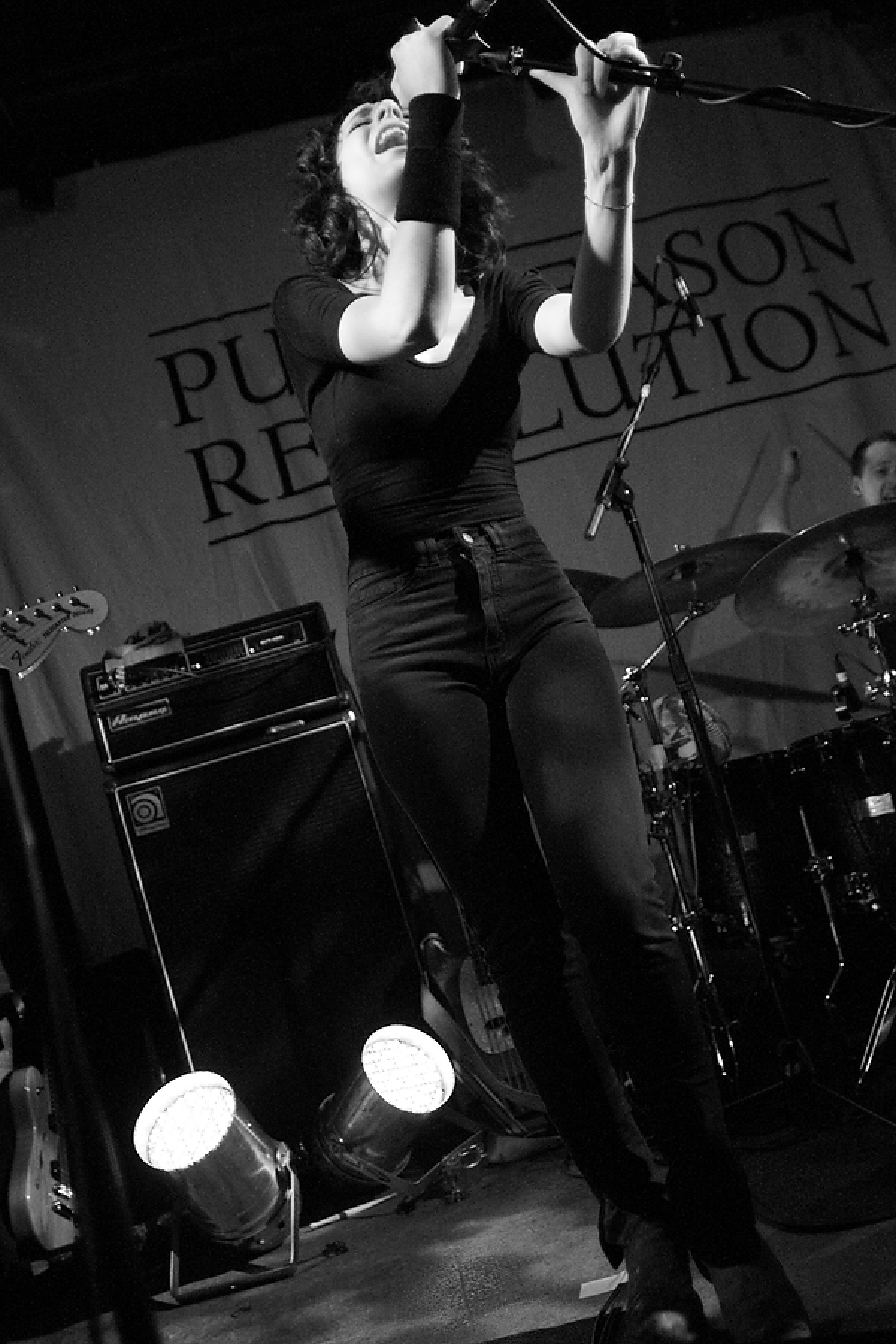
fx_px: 1120
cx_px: 448
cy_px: 672
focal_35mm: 30
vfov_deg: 61.9
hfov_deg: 43.6
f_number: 2
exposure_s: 1/60
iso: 800
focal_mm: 20
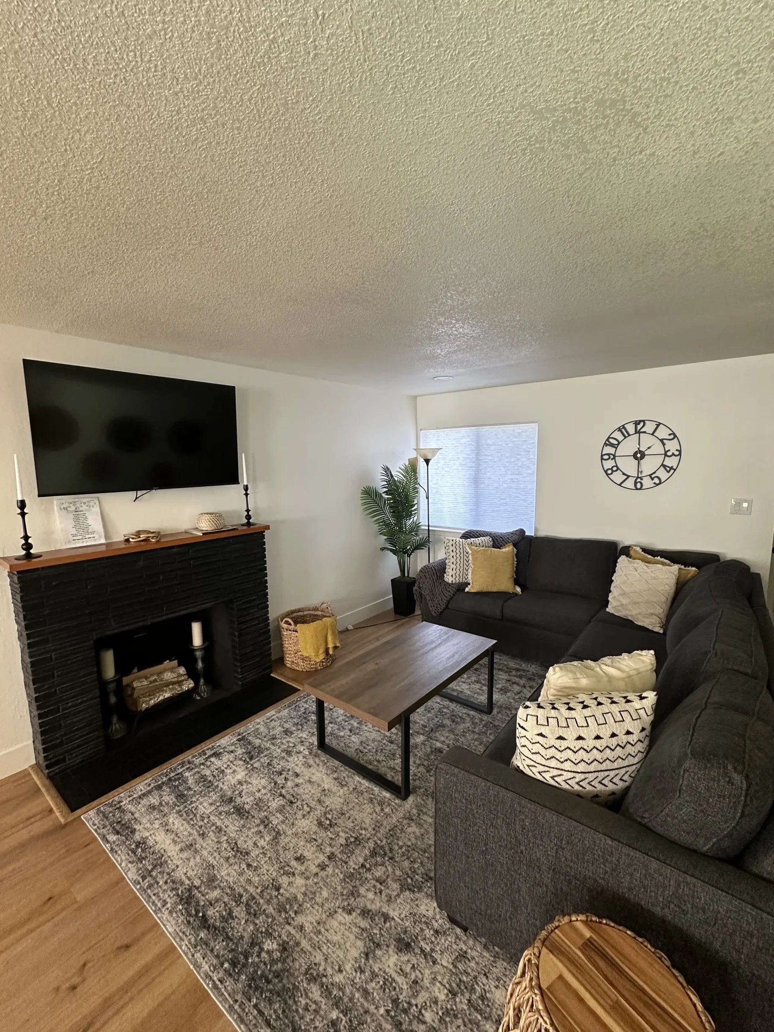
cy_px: 521
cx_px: 376
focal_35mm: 15
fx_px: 447
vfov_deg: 98.2
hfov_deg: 81.7
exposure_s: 1/120
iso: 250
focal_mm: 2.22
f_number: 2.2
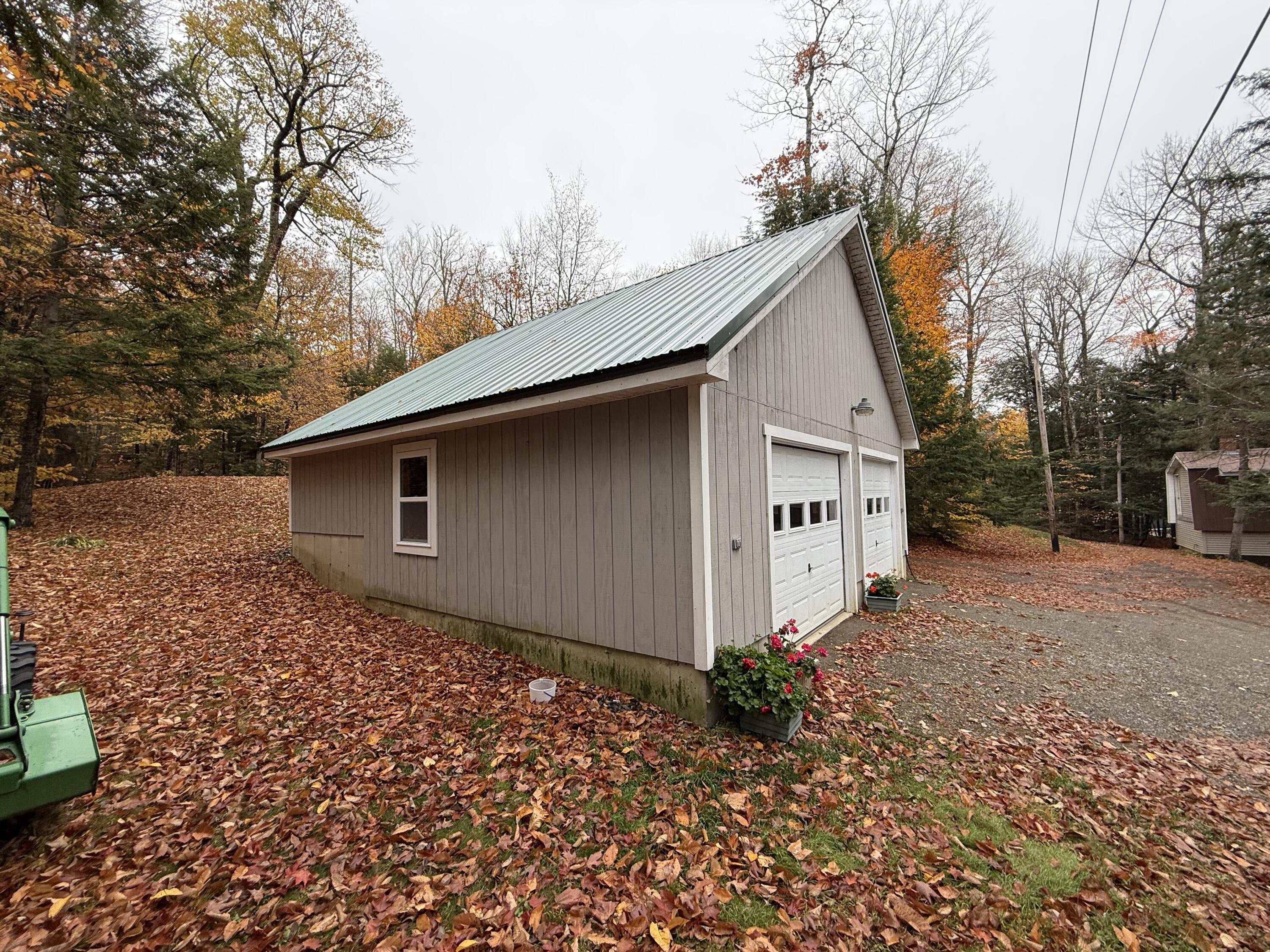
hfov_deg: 102.1
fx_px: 514
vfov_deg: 85.7
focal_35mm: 14
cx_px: 635
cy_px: 476
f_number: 2.2
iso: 64
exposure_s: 1/205
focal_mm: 2.22
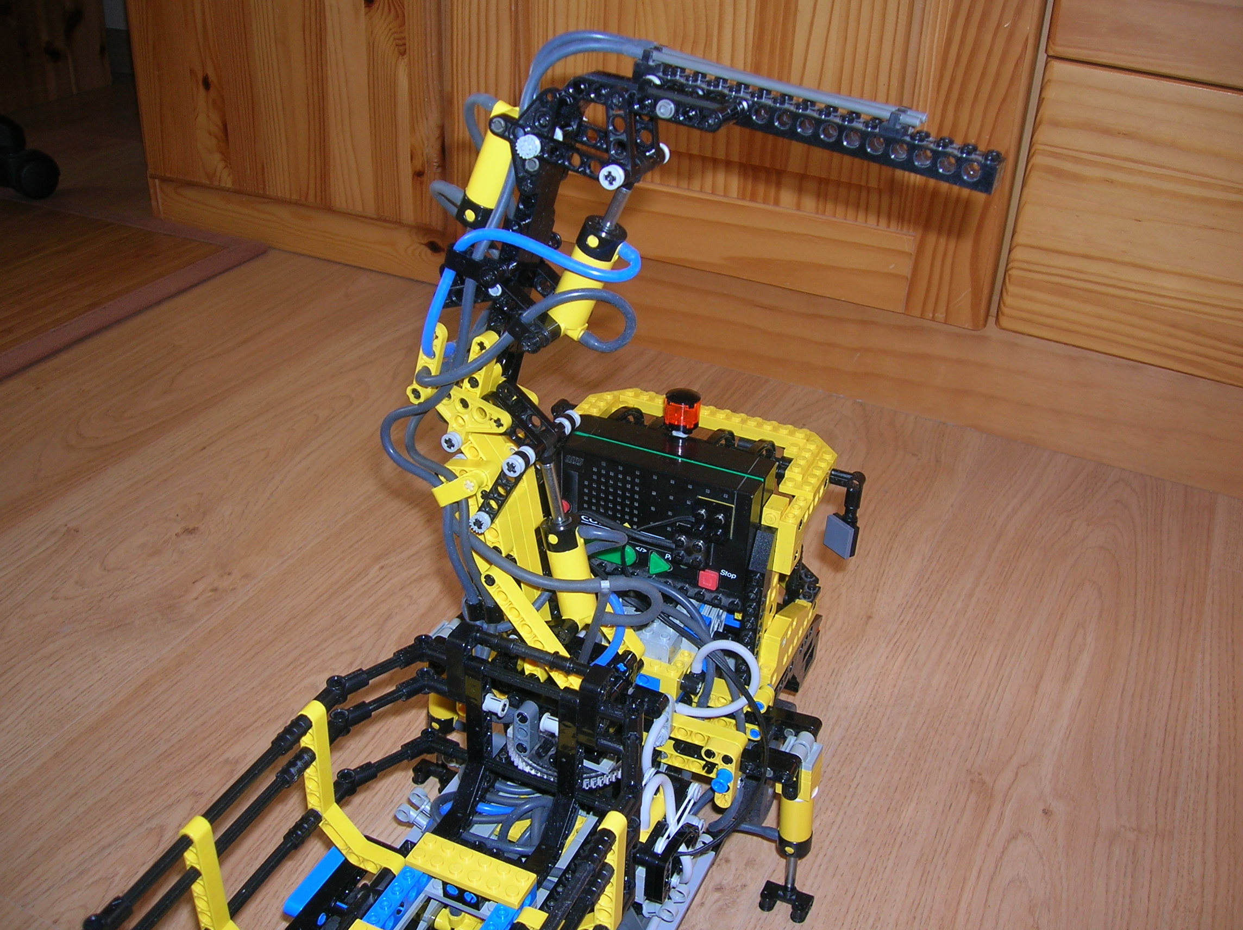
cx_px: 622
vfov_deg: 41.7
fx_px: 1220
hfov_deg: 54.0
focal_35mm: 34
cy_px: 465
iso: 50
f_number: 2.9
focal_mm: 5.7
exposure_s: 1/60.1
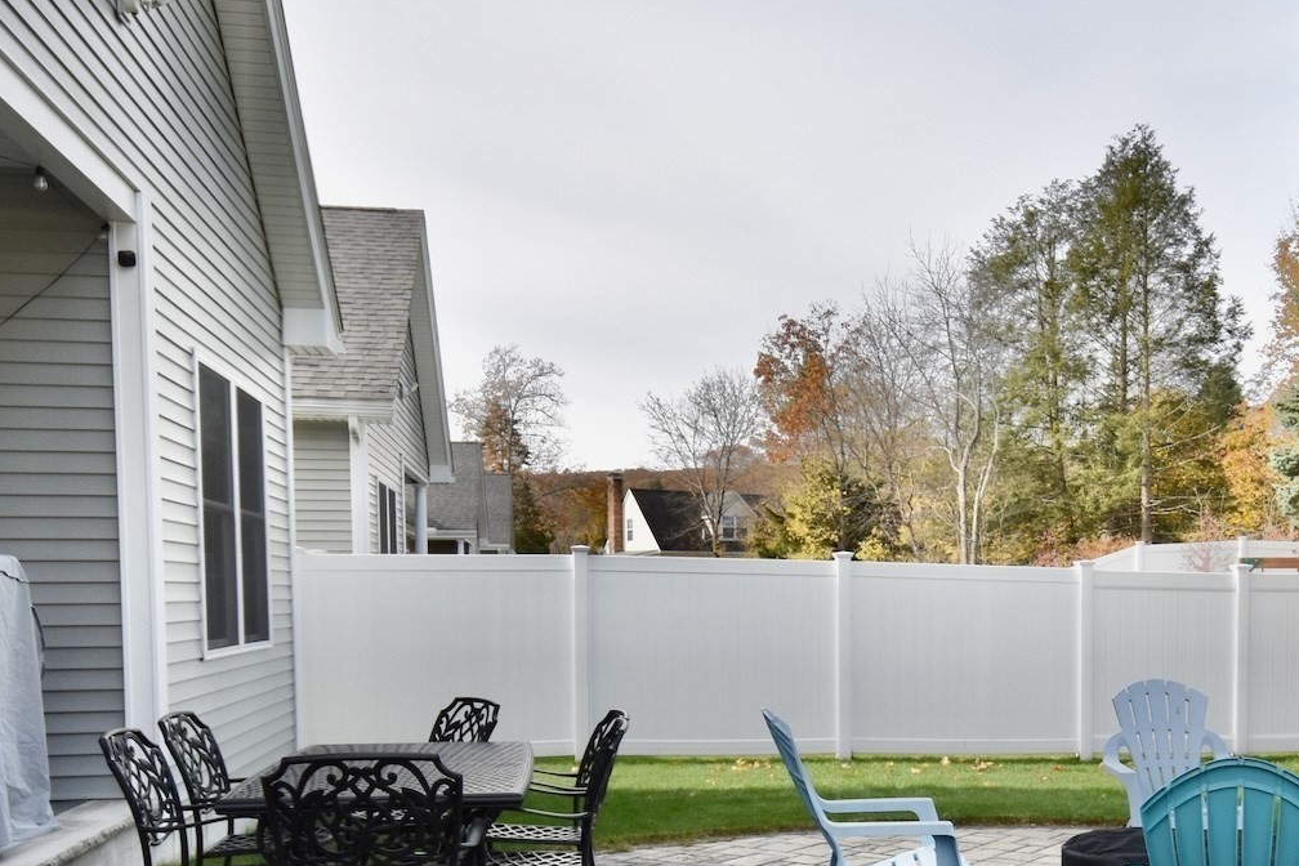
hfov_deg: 47.5
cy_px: 640
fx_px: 1443
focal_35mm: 40
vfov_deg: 32.8
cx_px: 884
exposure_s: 1/250
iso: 200
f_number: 8
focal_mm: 14
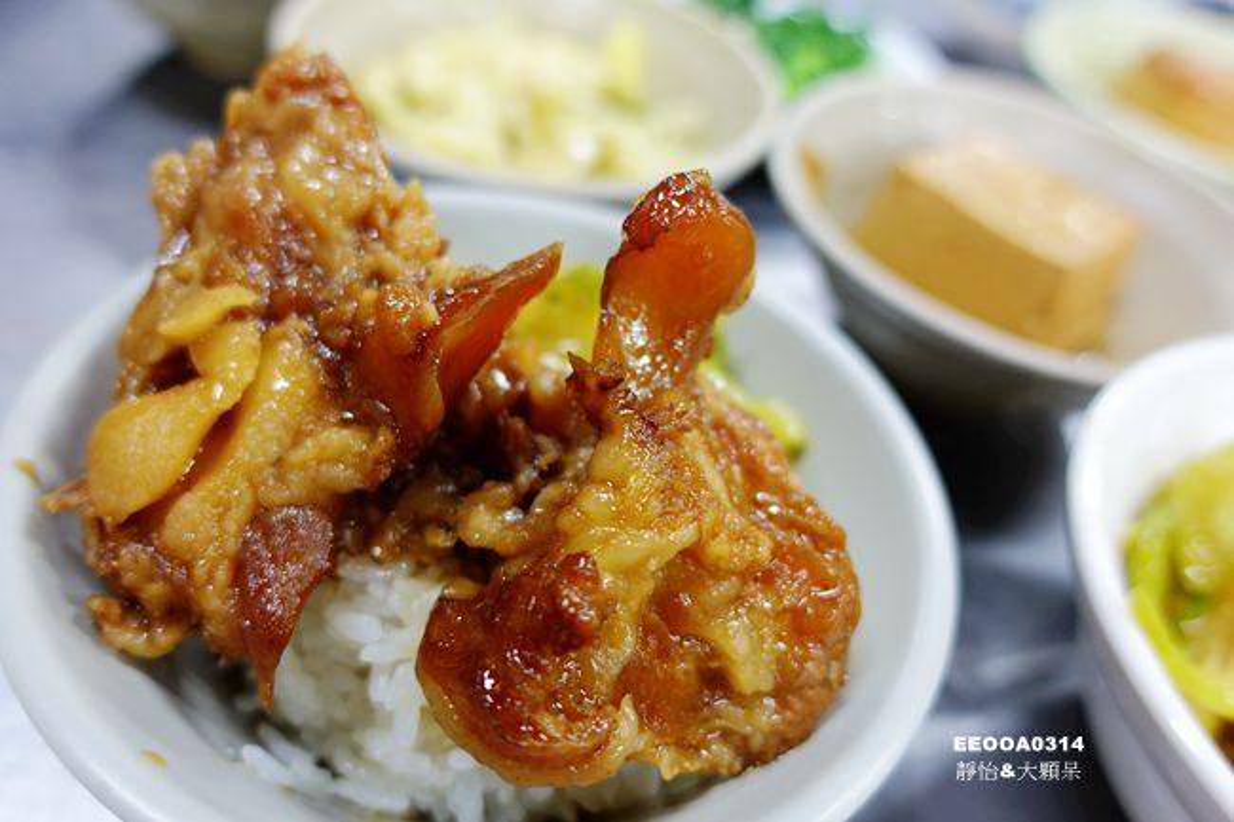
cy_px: 411
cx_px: 617
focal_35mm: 24
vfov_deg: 53.1
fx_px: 822
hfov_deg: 73.8
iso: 200
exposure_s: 1/30
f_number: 1.8
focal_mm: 8.8
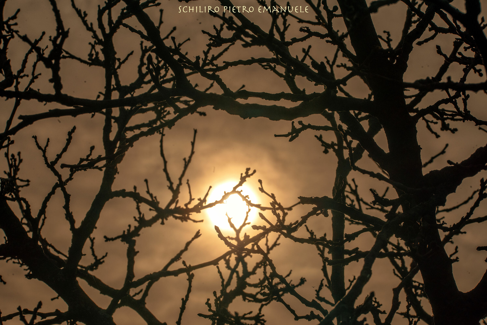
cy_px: 162
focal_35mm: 105
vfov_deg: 13.1
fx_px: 1421
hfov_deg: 19.4
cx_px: 244
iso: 200
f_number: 25
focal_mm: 105
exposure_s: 1/4000
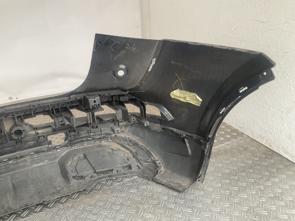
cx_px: 148
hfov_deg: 61.7
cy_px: 110
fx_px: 247
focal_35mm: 29
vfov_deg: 48.2
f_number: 1.8
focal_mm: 3
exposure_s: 1/50
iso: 40
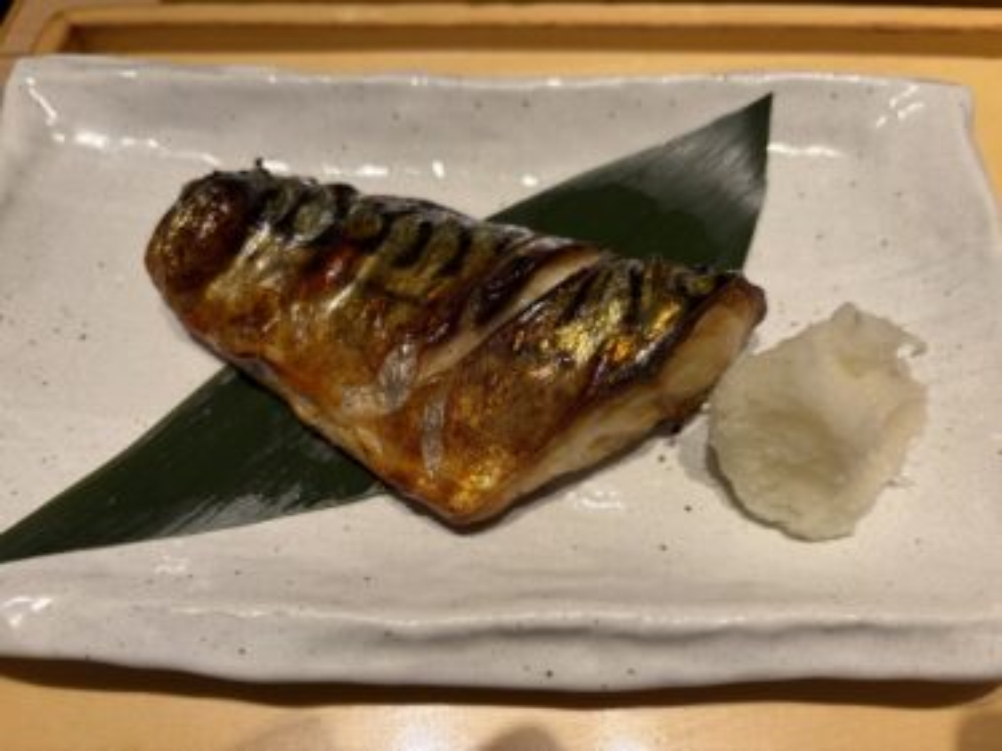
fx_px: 752
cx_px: 501
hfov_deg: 67.3
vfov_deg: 53.0
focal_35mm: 26
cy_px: 376
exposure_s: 1/122
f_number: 1.6
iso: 50
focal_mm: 5.96
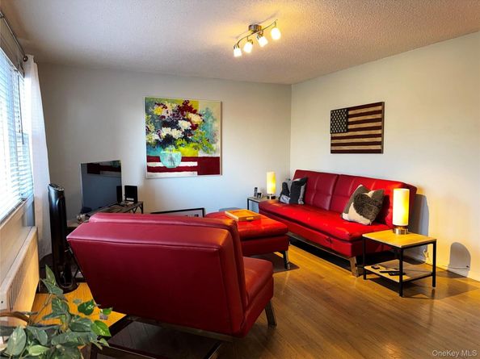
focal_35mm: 24
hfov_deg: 71.6
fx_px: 333
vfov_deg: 56.8
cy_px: 180
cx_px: 240
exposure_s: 1/20
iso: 100
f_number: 1.78
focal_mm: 6.76
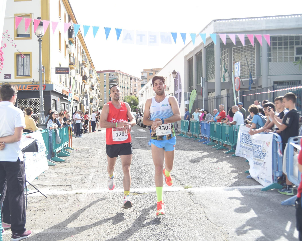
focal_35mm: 39
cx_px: 123
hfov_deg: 46.6
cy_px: 120
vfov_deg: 38.2
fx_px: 349
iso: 100
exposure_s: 1/200
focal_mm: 34
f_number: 6.3
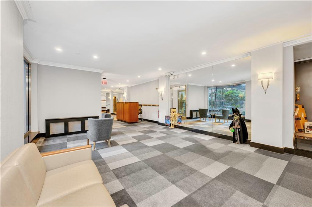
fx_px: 121
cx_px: 156
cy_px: 104
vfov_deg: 81.1
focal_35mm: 14
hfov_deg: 104.3
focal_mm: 14
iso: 320
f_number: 9
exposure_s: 1/2
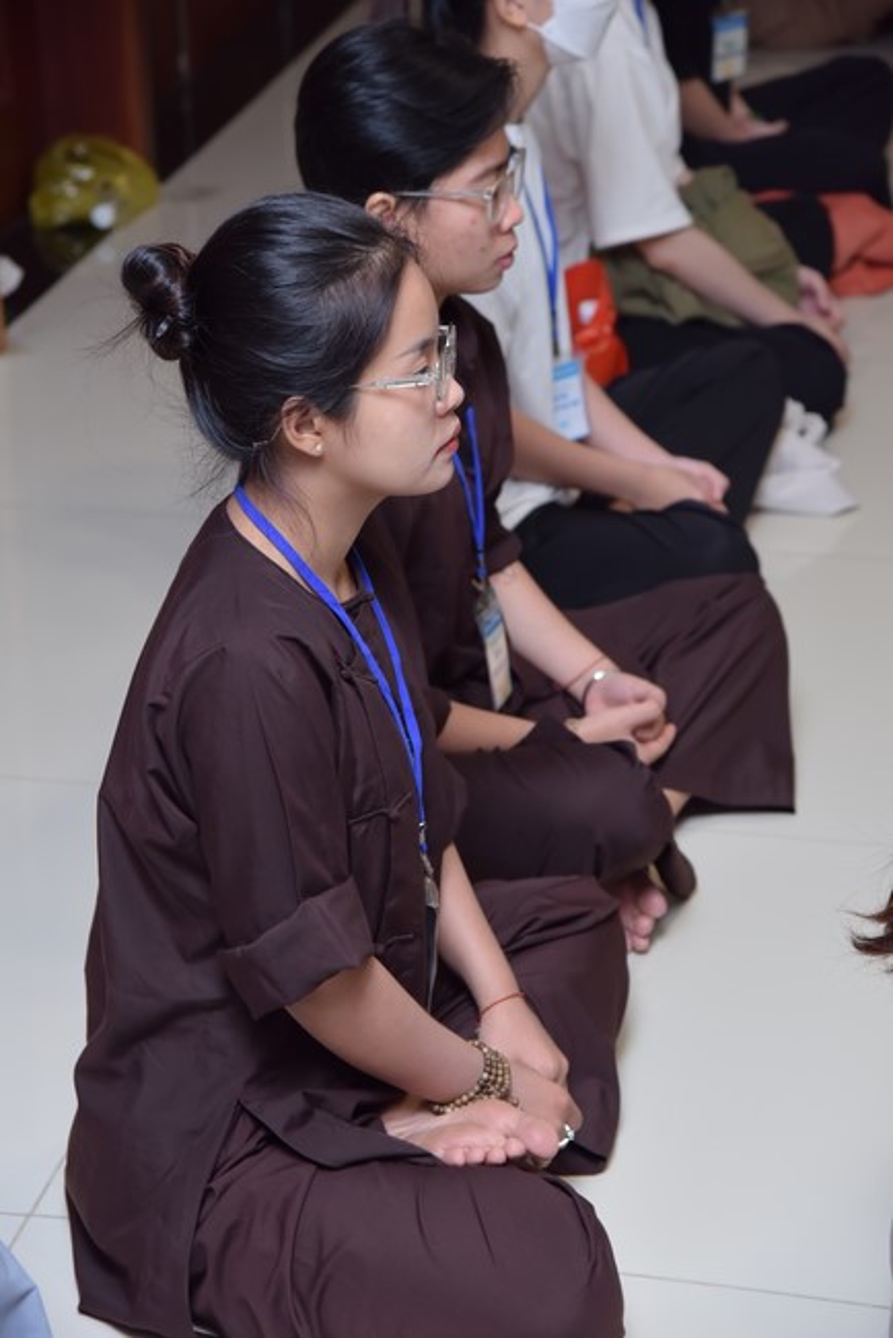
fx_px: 3419
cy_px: 669
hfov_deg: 14.9
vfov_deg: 22.1
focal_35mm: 92
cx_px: 446
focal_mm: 92
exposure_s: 1/200
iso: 800
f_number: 6.3
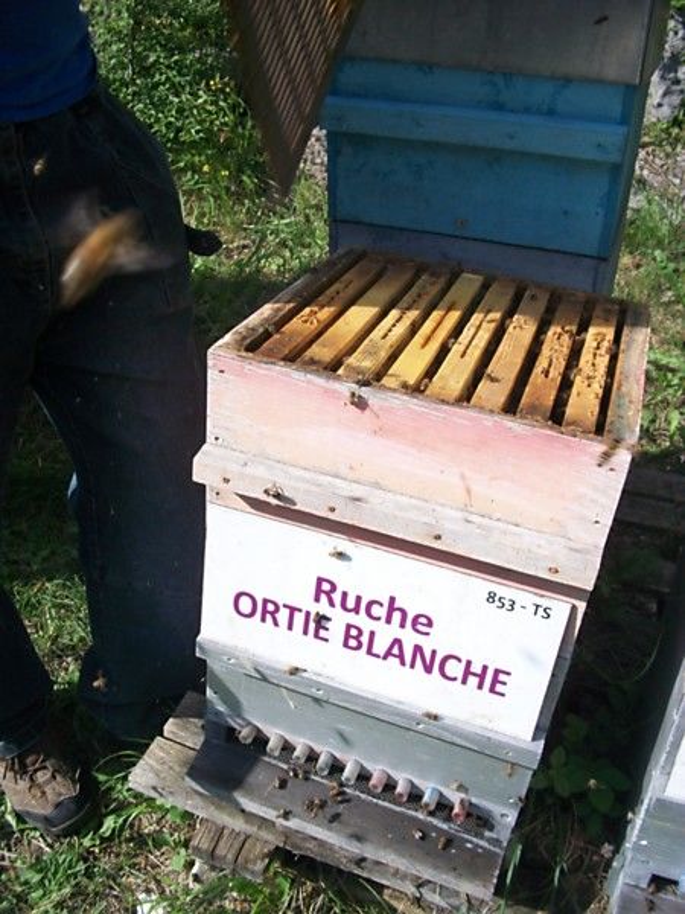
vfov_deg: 56.8
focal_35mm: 32
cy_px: 457
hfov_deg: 44.2
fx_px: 844
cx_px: 342
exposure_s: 1/320
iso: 80
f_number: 5.5
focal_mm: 5.7
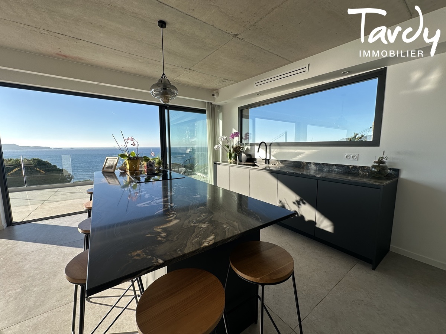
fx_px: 180
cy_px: 167
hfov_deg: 102.1
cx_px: 223
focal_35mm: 14
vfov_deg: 85.7
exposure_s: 1/368
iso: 40
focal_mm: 2.22
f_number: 2.2
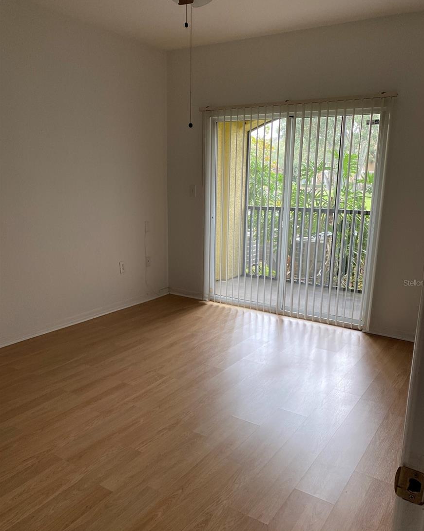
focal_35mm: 28
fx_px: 439
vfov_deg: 62.2
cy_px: 283
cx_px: 219
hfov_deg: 51.5
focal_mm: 4.25
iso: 125
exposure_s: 1/121
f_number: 1.8
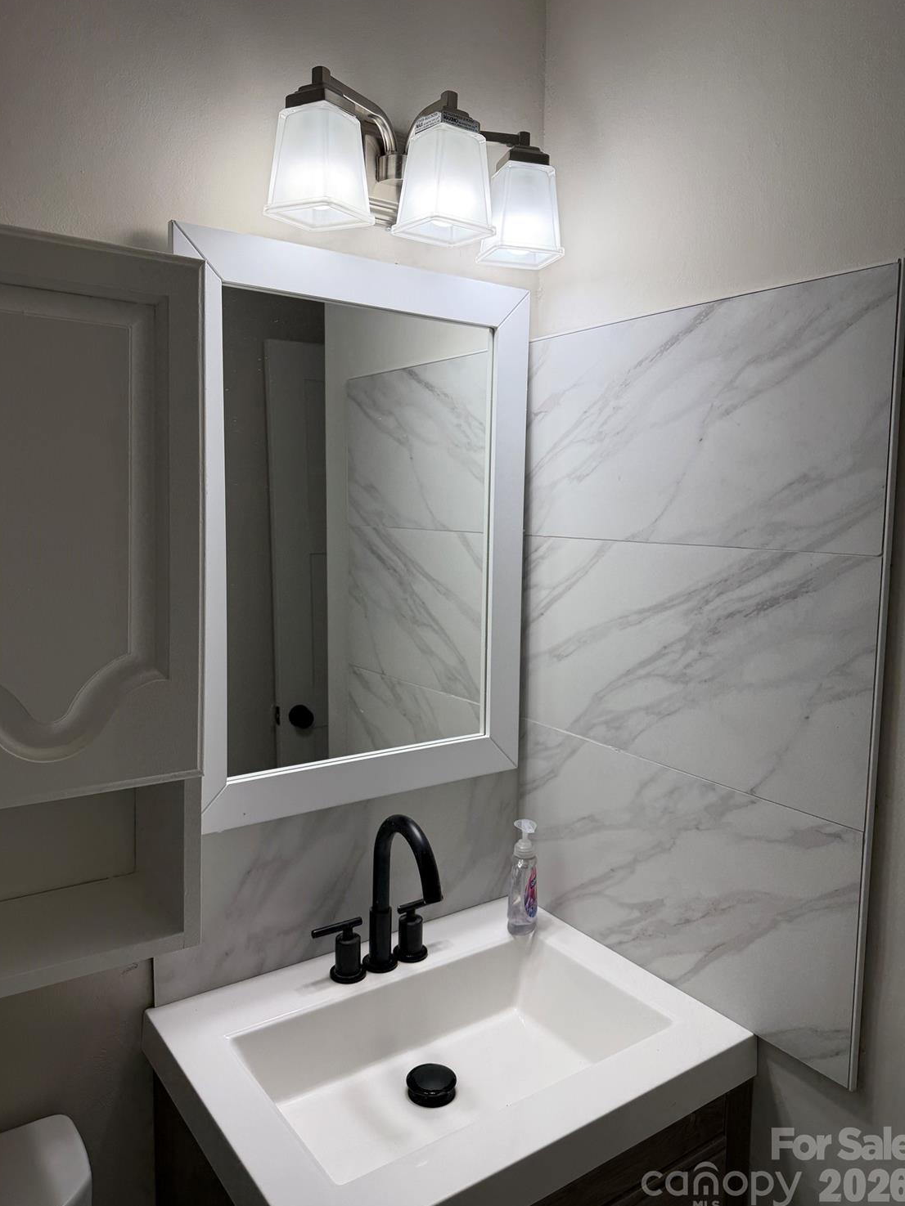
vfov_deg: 69.4
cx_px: 447
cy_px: 590
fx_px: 872
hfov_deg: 54.9
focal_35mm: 25
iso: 80
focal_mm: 6.76
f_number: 1.78
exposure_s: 1/191
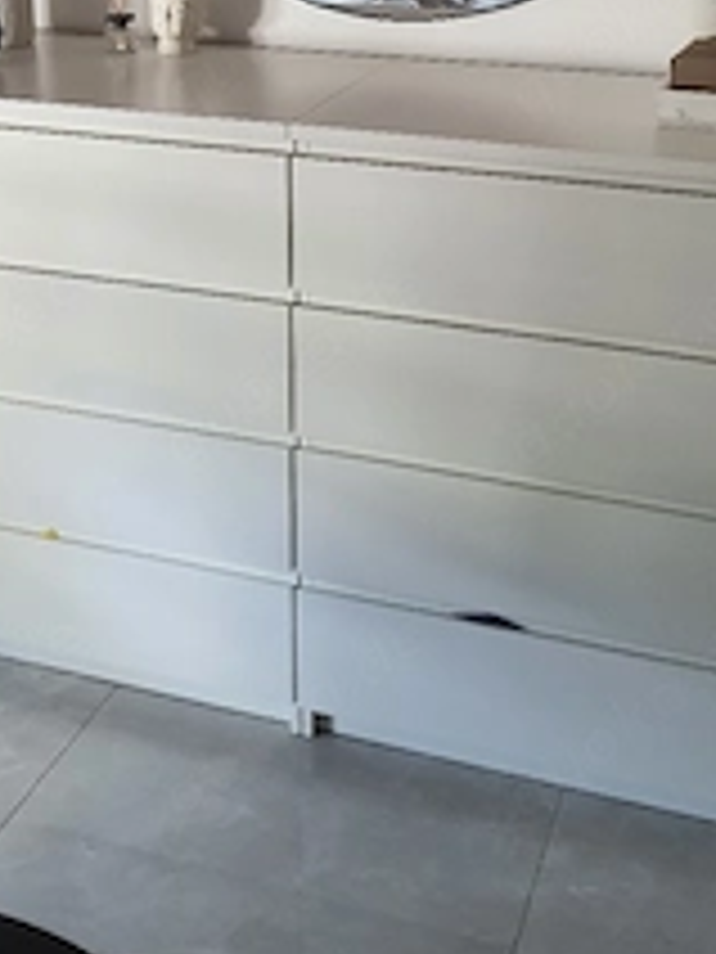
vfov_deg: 36.1
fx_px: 1351
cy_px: 63
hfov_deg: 29.7
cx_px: 392
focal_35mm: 49
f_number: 1.7
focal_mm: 4.32
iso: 200
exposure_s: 1/50
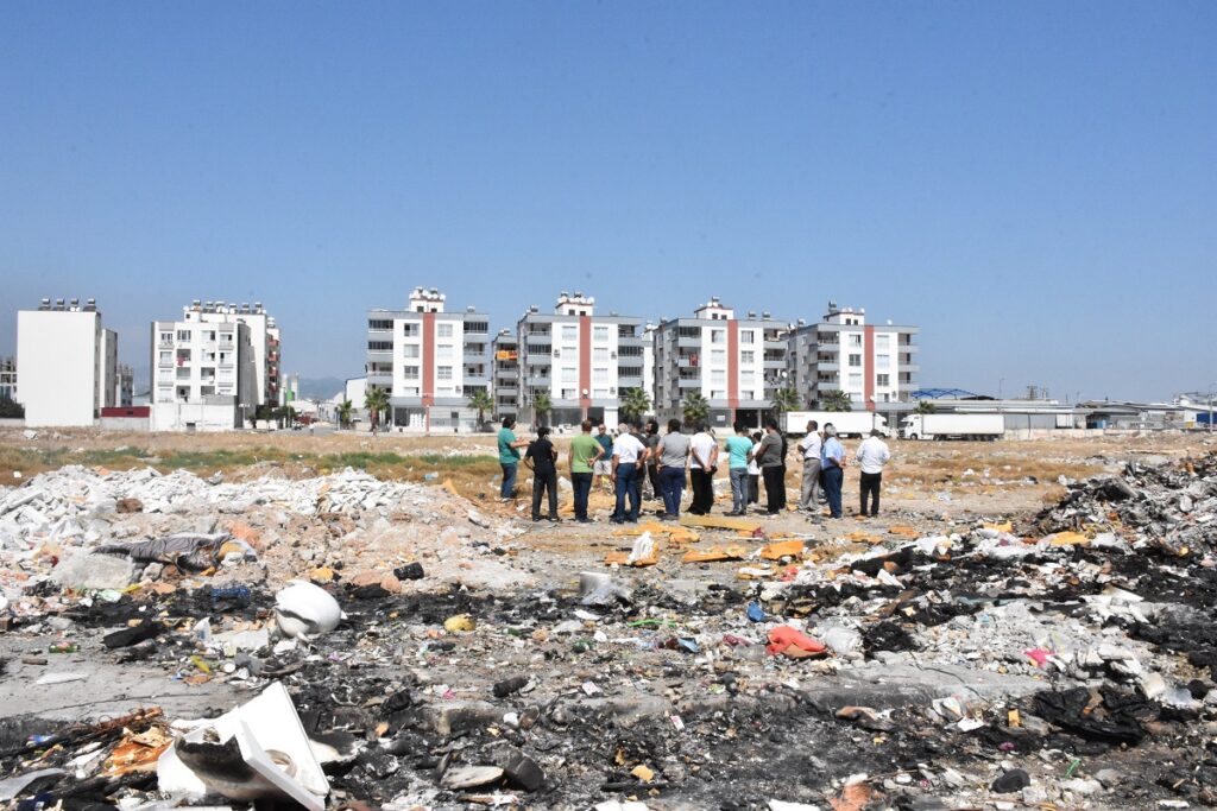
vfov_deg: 43.6
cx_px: 608
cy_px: 406
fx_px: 1014
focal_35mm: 30
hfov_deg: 61.9
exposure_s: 1/2000
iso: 4000
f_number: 22
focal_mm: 20
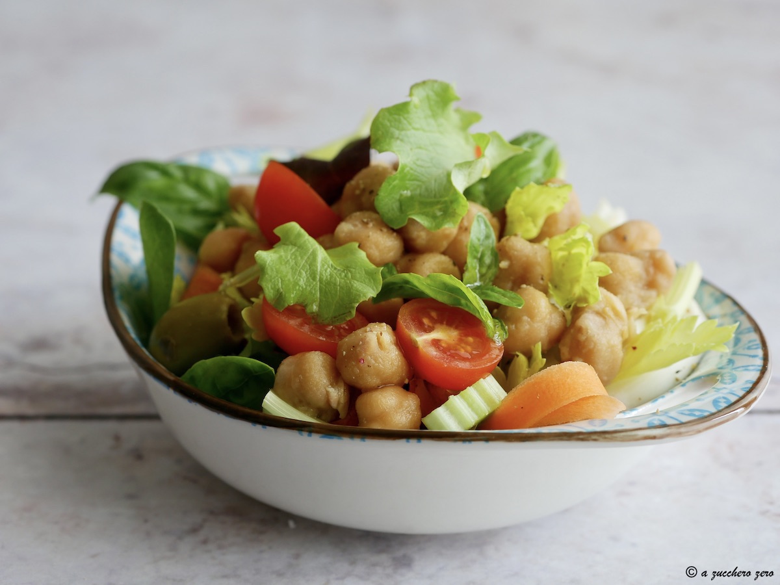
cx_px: 390
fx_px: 1938
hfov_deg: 22.8
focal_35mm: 86
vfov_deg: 17.2
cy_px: 292
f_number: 4
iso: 200
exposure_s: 1/15
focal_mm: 43
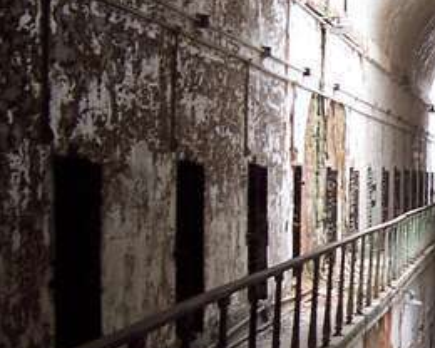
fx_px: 1313
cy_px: 259
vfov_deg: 15.0
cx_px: 445
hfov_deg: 18.3
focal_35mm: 102
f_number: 2.7
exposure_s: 1/10
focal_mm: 5.6
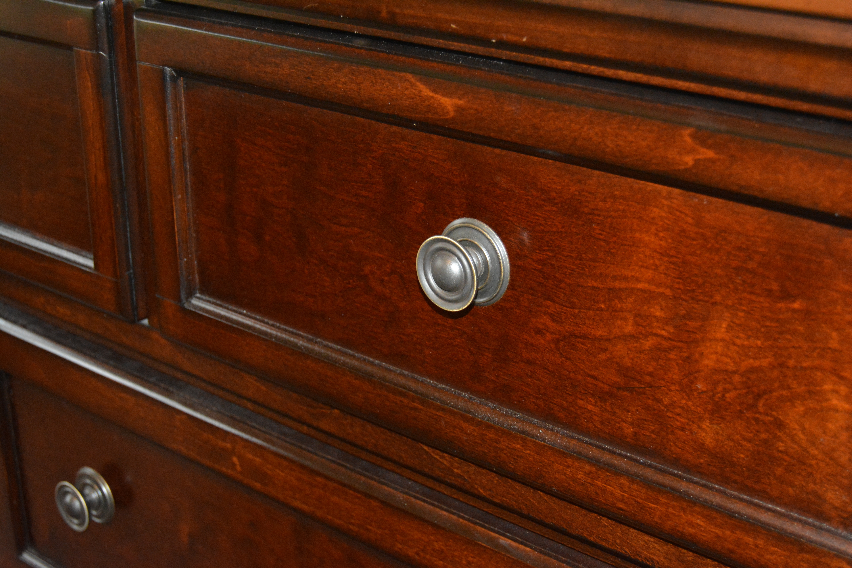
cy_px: 284
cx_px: 426
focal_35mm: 57
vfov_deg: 23.8
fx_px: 1349
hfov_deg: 35.1
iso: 3200
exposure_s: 1/60
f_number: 4.8
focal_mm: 38
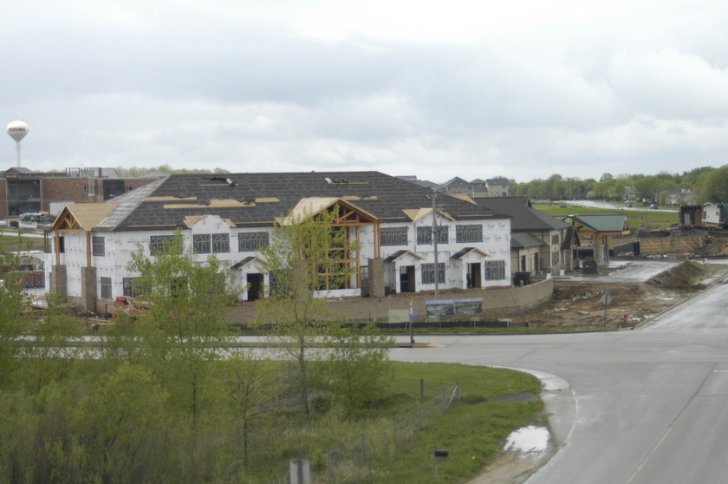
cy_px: 242
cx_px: 364
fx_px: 1697
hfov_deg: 24.2
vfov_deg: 16.2
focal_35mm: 84
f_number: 5
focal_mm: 56
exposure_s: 1/1600
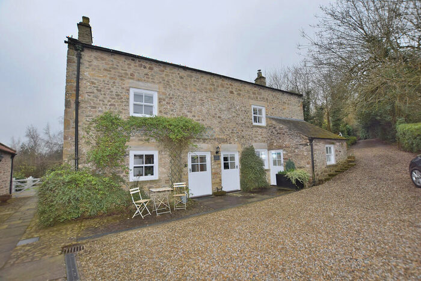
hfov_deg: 100.4
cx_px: 210
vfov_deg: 77.4
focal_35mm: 15
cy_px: 140
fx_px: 175
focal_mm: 10
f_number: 5.6
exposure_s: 1/125
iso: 100
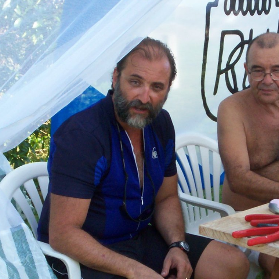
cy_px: 182
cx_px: 195
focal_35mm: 83
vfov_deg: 20.8
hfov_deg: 20.8
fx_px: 757
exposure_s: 1/94.3
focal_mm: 5.9
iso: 100
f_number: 4.5
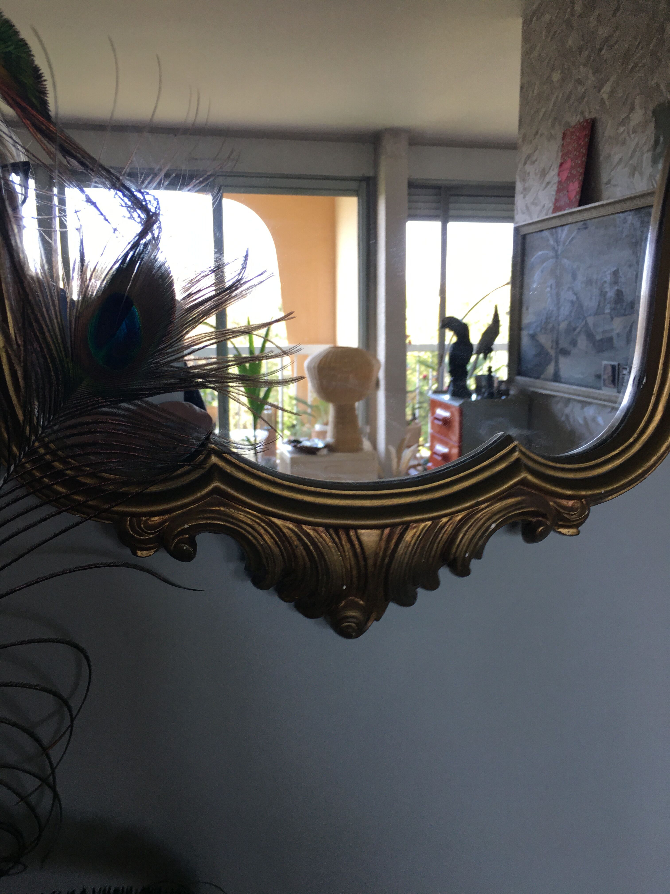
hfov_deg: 48.2
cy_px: 447
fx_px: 748
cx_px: 335
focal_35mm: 29
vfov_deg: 61.7
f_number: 2.2
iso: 25
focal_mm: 4.15
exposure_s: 1/33
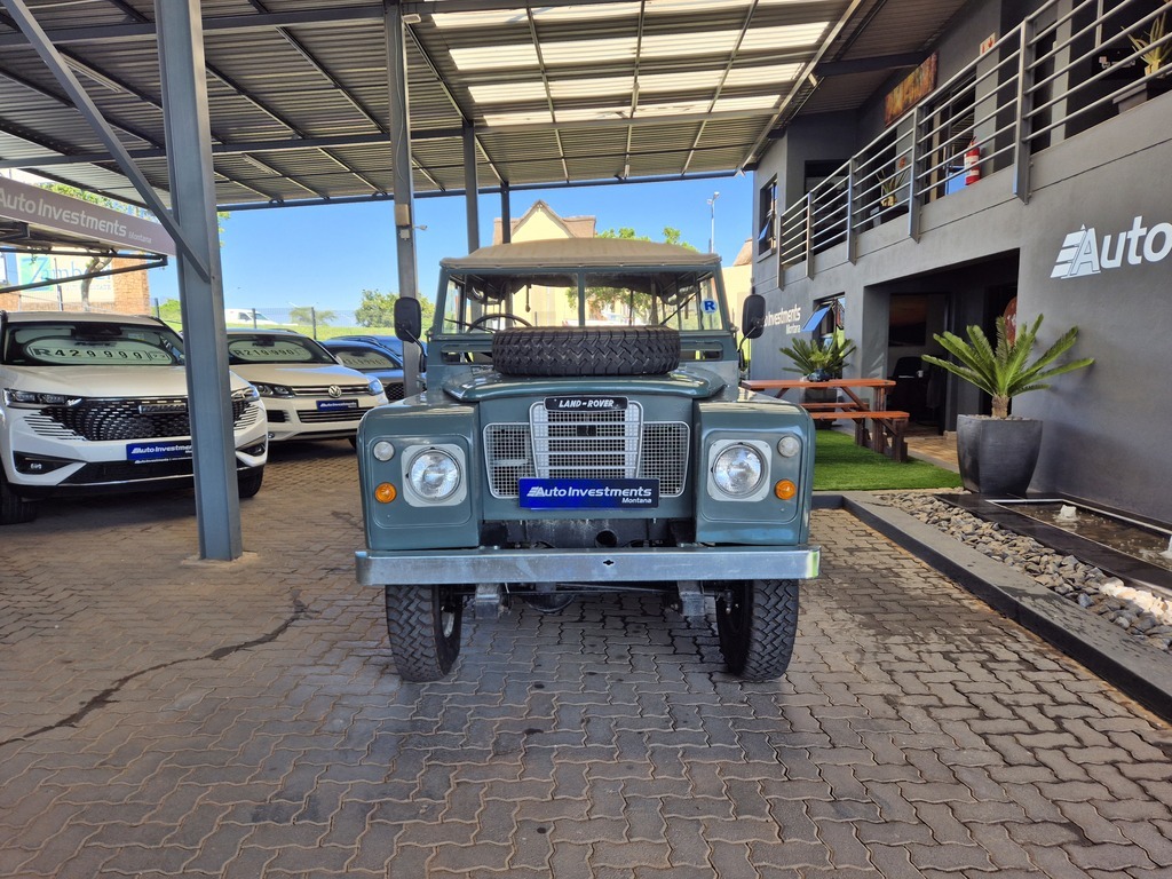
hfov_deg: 73.9
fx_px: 779
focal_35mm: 23
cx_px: 586
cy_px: 440
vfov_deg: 58.9
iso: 25
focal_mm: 5.4
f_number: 1.8
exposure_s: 1/624
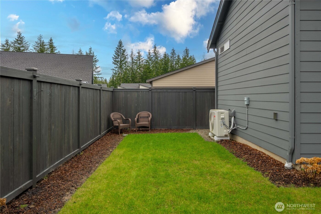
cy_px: 107
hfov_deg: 76.1
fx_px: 205
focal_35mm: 23
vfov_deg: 55.2
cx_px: 160
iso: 80
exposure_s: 1/30
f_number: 7.1
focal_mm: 23
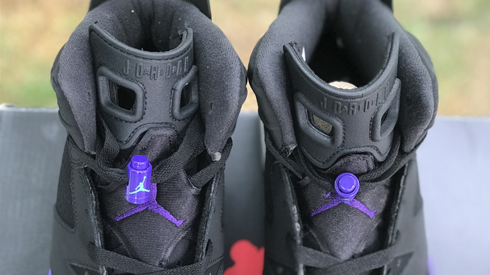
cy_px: 136
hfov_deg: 33.3
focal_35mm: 63
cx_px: 248
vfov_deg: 19.1
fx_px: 819
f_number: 2.8
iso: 100
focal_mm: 6.6
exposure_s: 1/50
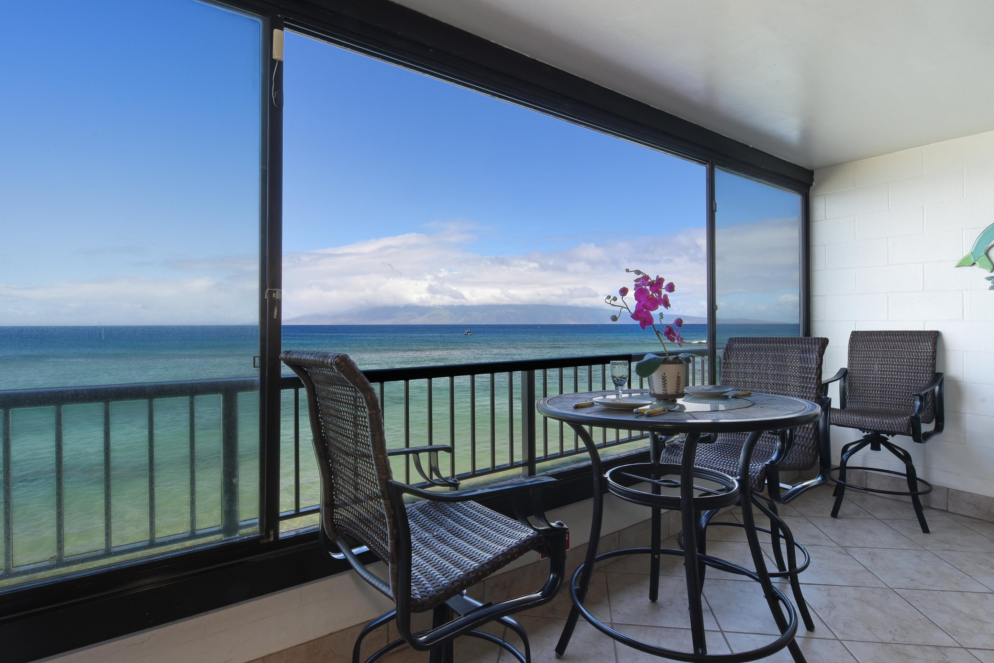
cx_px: 493
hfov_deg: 93.3
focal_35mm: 17
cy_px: 323
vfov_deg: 70.4
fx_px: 469
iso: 640
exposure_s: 1/60
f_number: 16
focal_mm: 16
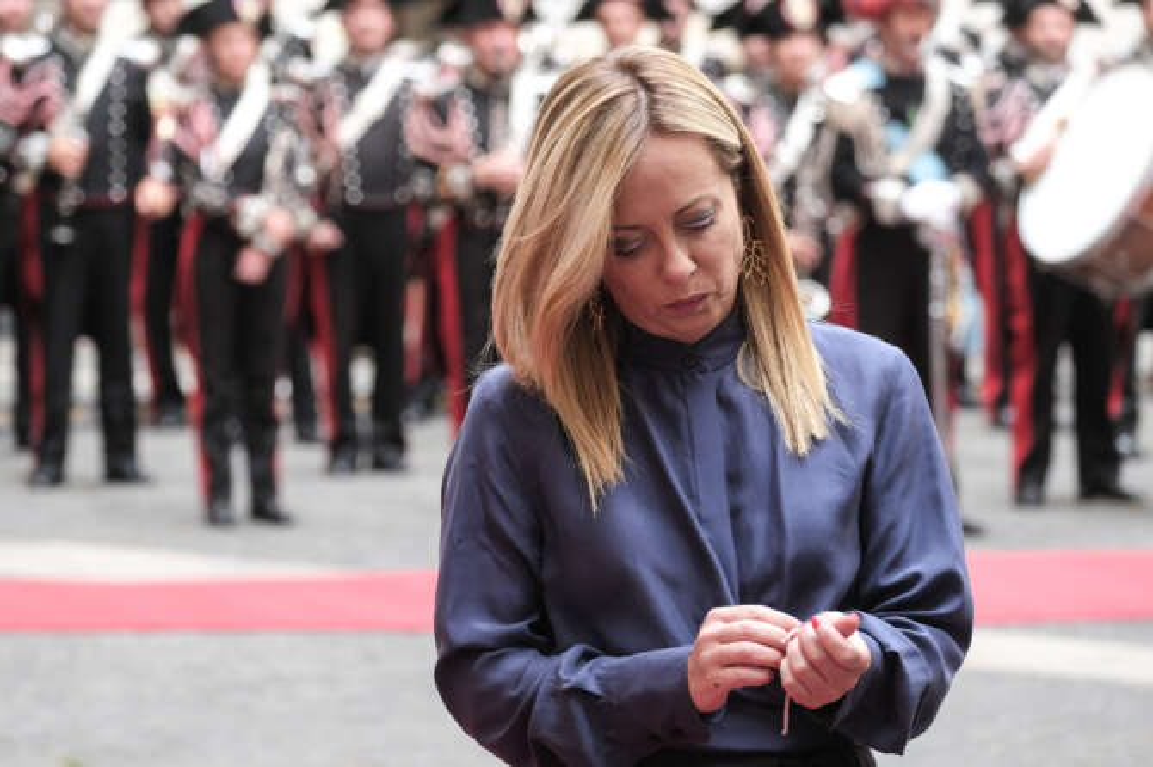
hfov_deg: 13.7
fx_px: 4802
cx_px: 576
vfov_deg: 9.1
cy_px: 384
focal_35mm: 150
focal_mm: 100
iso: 800
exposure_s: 1/250
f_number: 4.5
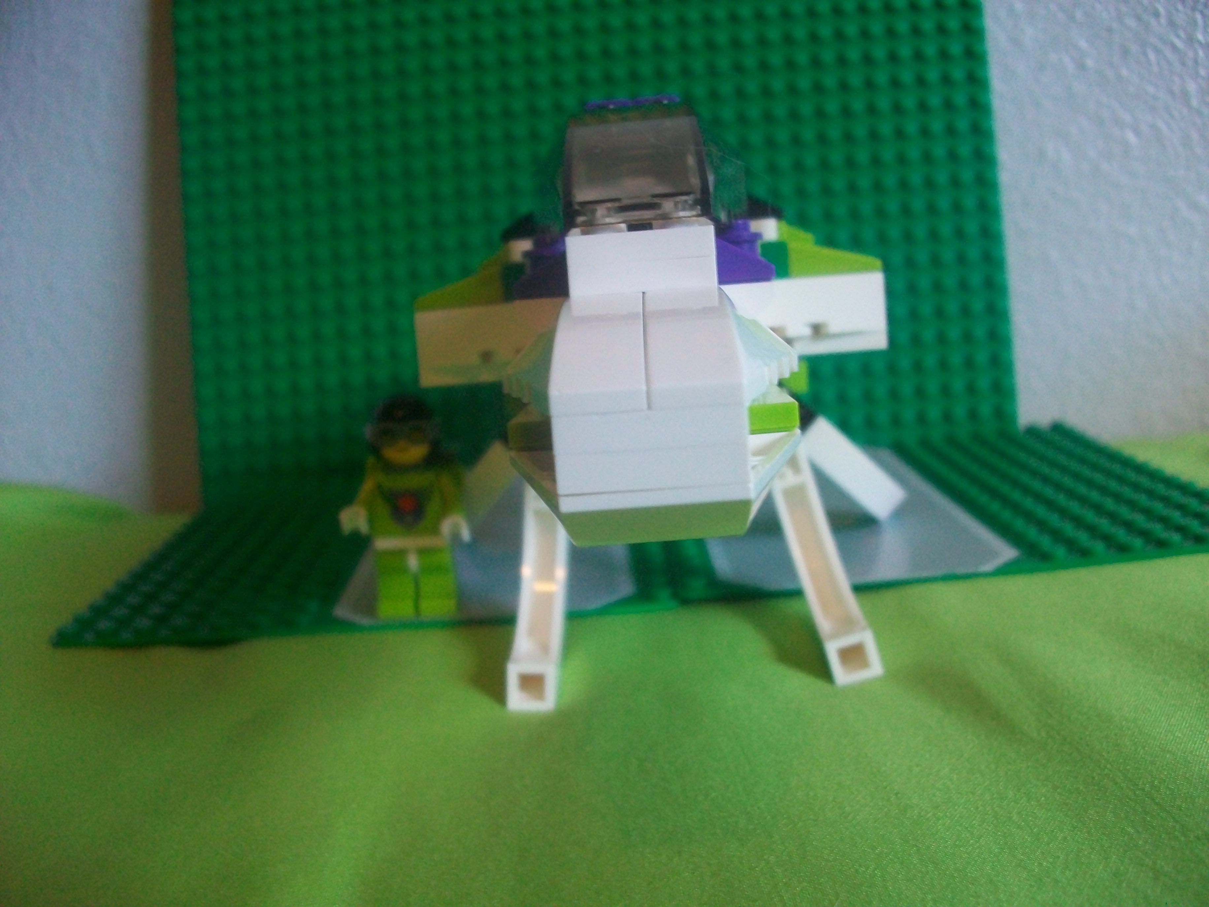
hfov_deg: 56.8
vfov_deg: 44.2
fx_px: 1118
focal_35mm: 32
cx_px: 604
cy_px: 454
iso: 160
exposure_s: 1/15
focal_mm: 5.7
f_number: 2.8
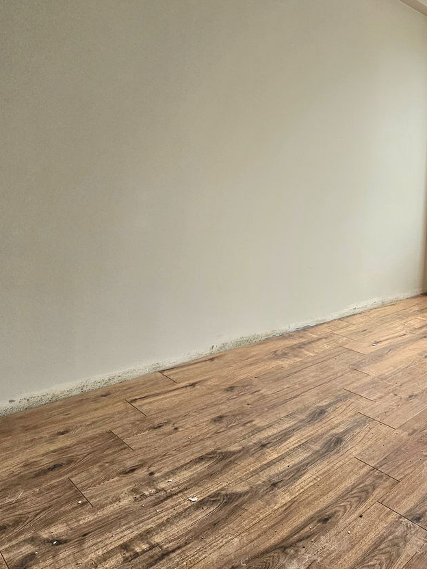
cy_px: 238
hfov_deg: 48.9
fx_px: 411
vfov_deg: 68.9
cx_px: 386
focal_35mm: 25
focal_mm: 2.2
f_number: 2.2
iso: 50
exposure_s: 1/50.3
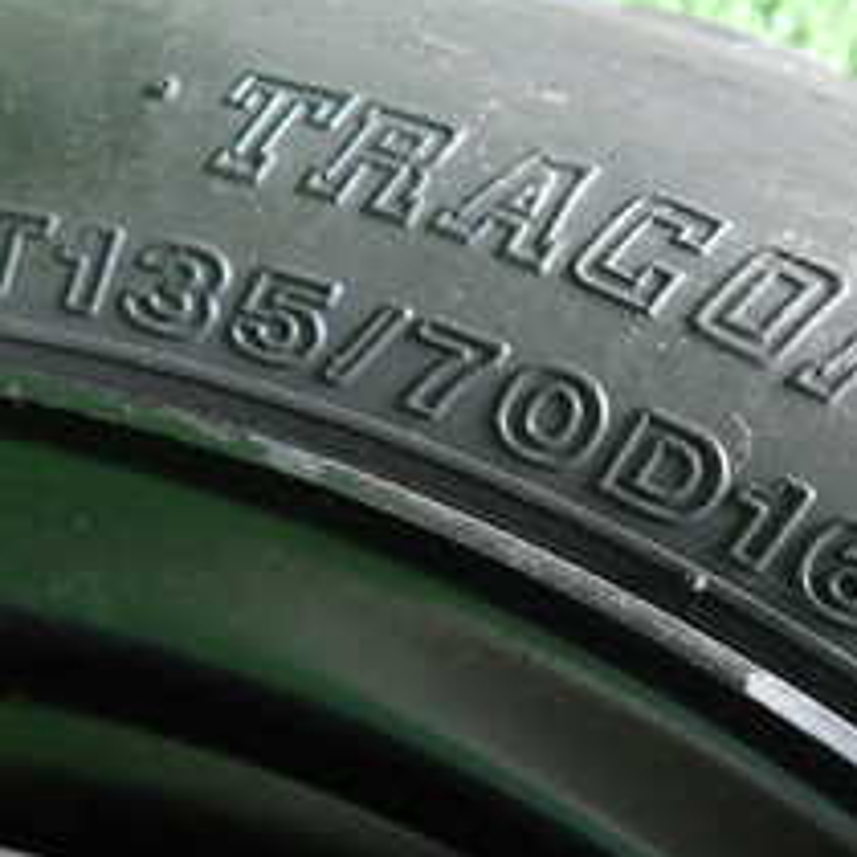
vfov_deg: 27.2
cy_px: 510
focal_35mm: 63
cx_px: 800
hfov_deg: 26.2
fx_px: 1765
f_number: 2
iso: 200
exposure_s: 1/50
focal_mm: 4.5
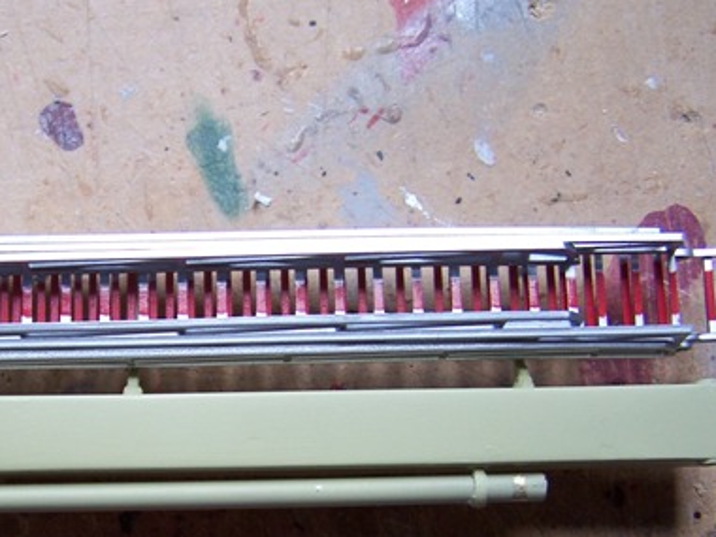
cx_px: 196
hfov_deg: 29.9
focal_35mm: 64
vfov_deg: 22.7
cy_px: 392
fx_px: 1324
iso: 100
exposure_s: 1/30
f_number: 2.8
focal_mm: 6.3
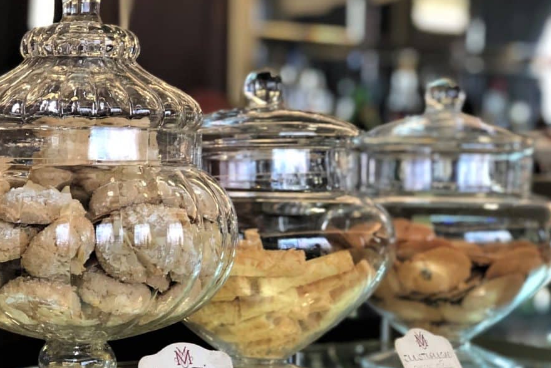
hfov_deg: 20.8
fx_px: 1485
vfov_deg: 14.1
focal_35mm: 97
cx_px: 103
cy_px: 232
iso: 200
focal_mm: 6.6
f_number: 2.8
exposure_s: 1/33
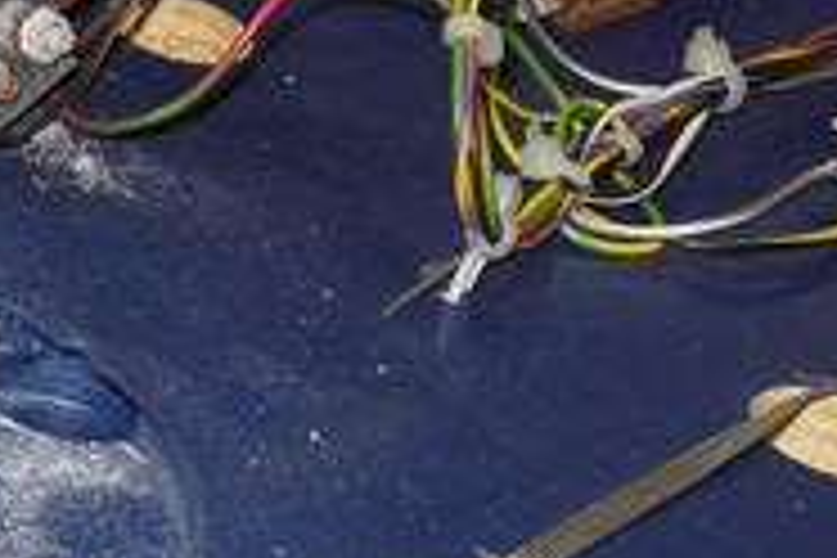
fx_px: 3324
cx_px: -54
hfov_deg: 14.1
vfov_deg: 9.5
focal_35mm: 143
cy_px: -4
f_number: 4.1
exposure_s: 1/60
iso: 200
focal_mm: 10.2
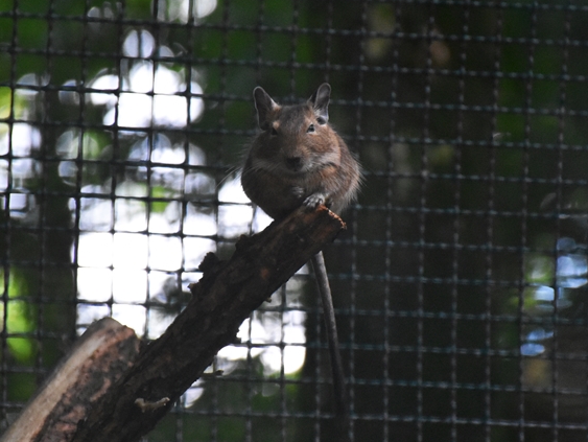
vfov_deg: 4.1
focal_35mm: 367
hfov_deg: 5.4
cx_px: 282
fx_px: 6238
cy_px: 228
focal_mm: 140
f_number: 5.6
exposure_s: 1/500
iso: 5000
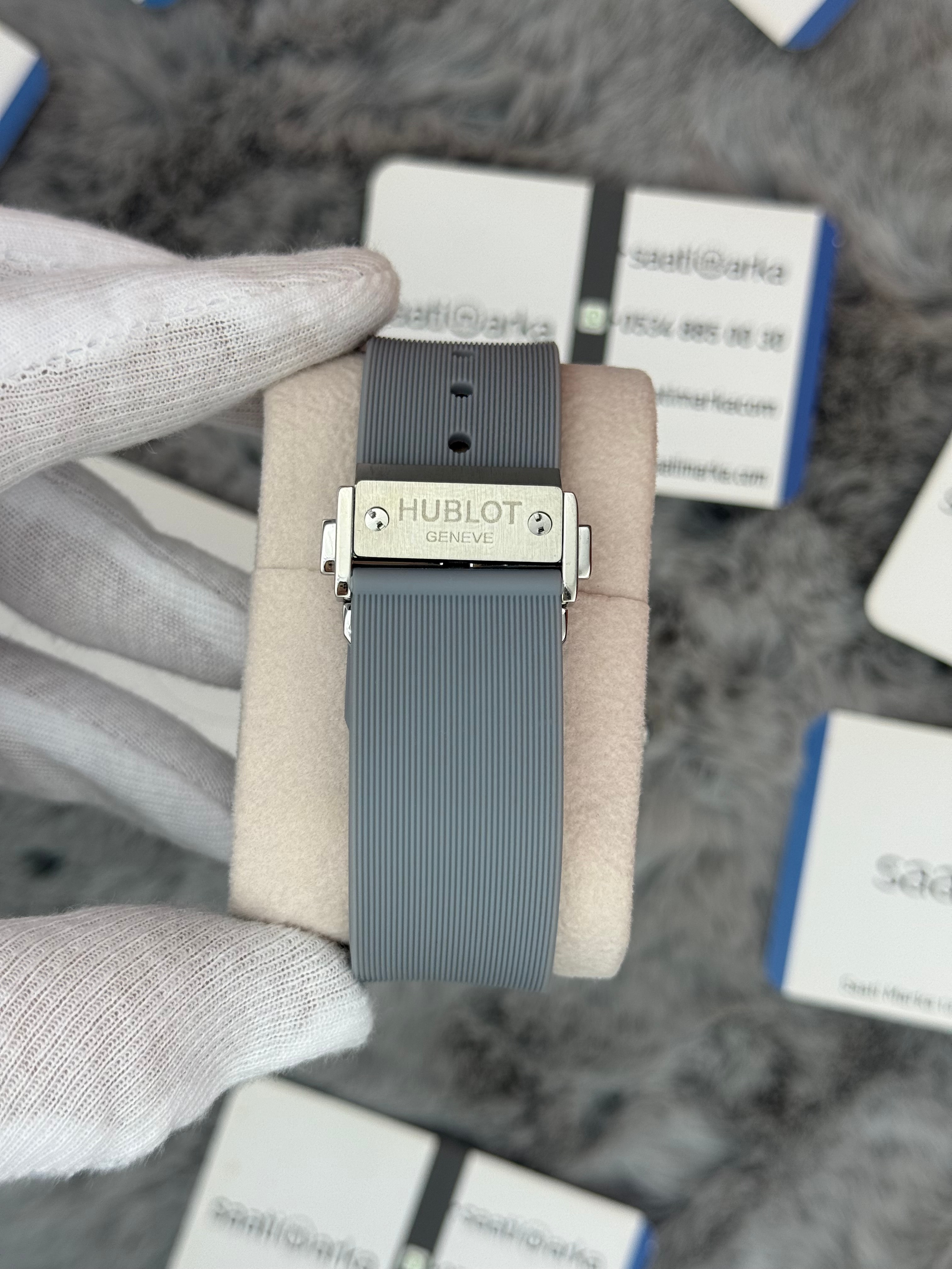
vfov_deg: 39.7
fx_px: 1760
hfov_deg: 30.3
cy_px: 634
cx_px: 476
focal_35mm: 48
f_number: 1.78
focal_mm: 6.76
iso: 64
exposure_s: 1/885
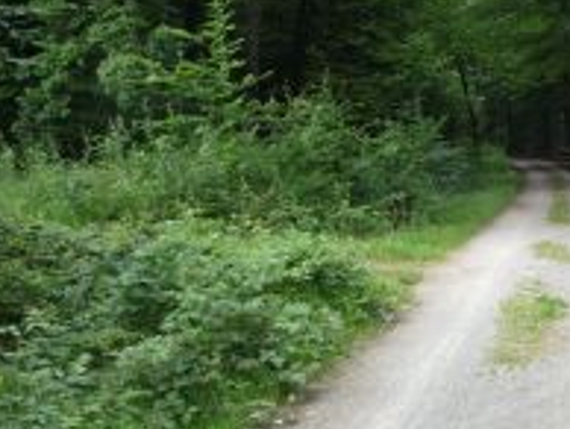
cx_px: 588
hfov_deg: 23.5
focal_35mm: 79
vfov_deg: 18.7
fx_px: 1302
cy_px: 229
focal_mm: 5.2
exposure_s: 1/80
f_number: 3.3
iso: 100
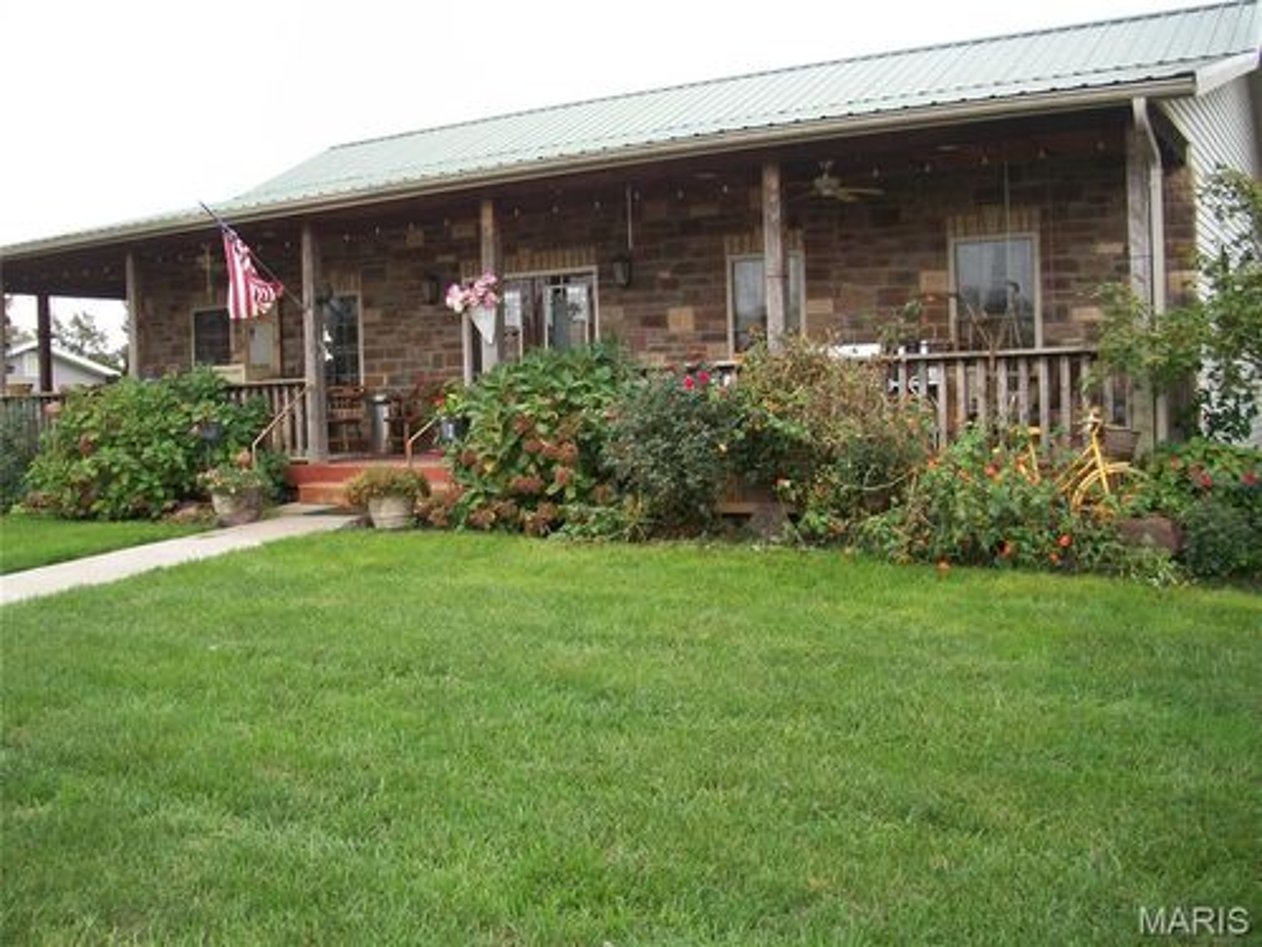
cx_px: 631
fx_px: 1276
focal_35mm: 35
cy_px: 474
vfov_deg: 40.7
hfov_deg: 52.6
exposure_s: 1/50
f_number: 3.1
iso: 80
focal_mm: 6.3
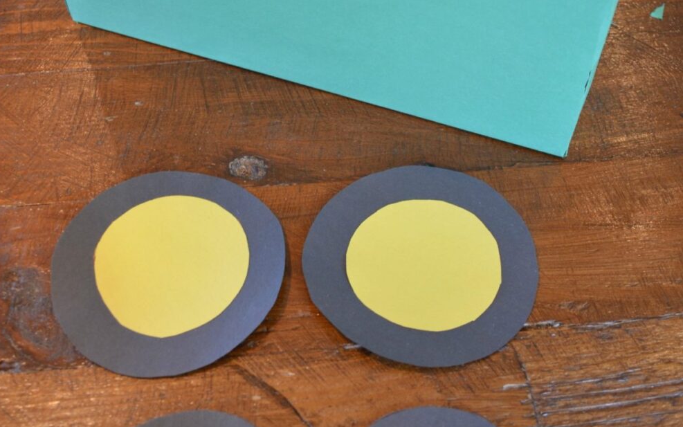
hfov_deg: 47.2
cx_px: 340
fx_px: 782
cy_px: 190
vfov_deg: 30.5
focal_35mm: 42
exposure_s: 1/60
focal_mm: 18
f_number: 4
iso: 400
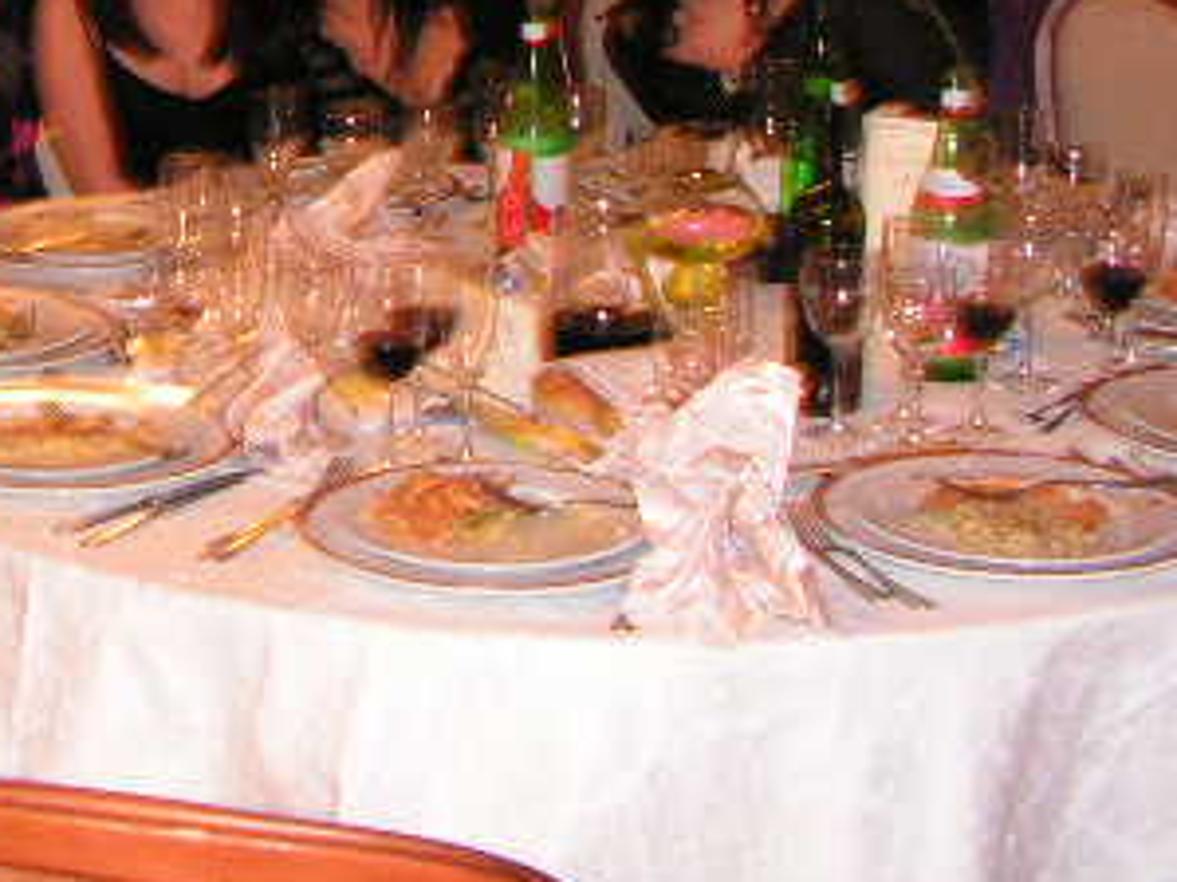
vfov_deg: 18.5
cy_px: -47
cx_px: 138
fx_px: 2617
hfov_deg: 24.7
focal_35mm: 77
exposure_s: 1/40
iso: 200
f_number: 3.2
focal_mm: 6
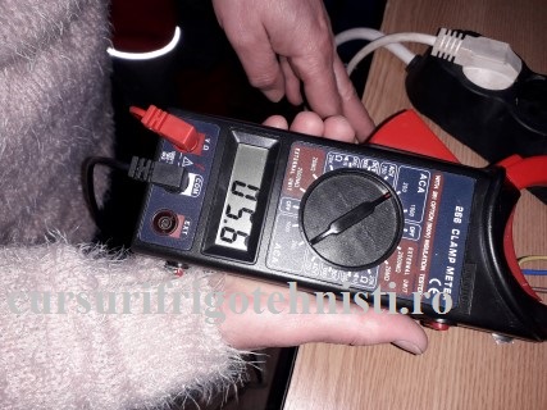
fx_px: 427
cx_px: 274
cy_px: 205
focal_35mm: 27
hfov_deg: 65.3
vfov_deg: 51.3
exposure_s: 1/100
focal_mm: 3.6
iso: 50
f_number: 1.9
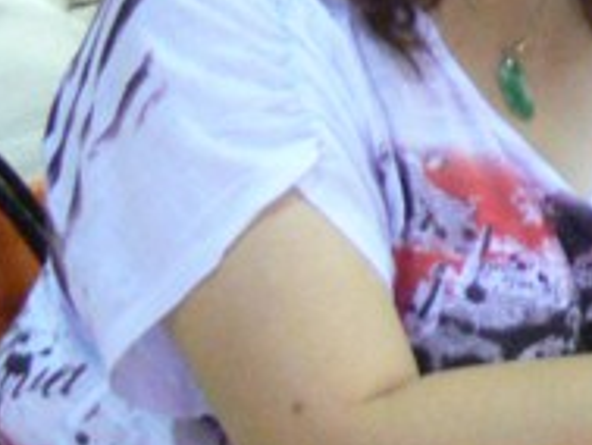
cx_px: 1027
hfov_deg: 7.7
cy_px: -426
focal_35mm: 250
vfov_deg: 5.8
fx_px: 4278
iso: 400
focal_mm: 12.5
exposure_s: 1/15
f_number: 3.2
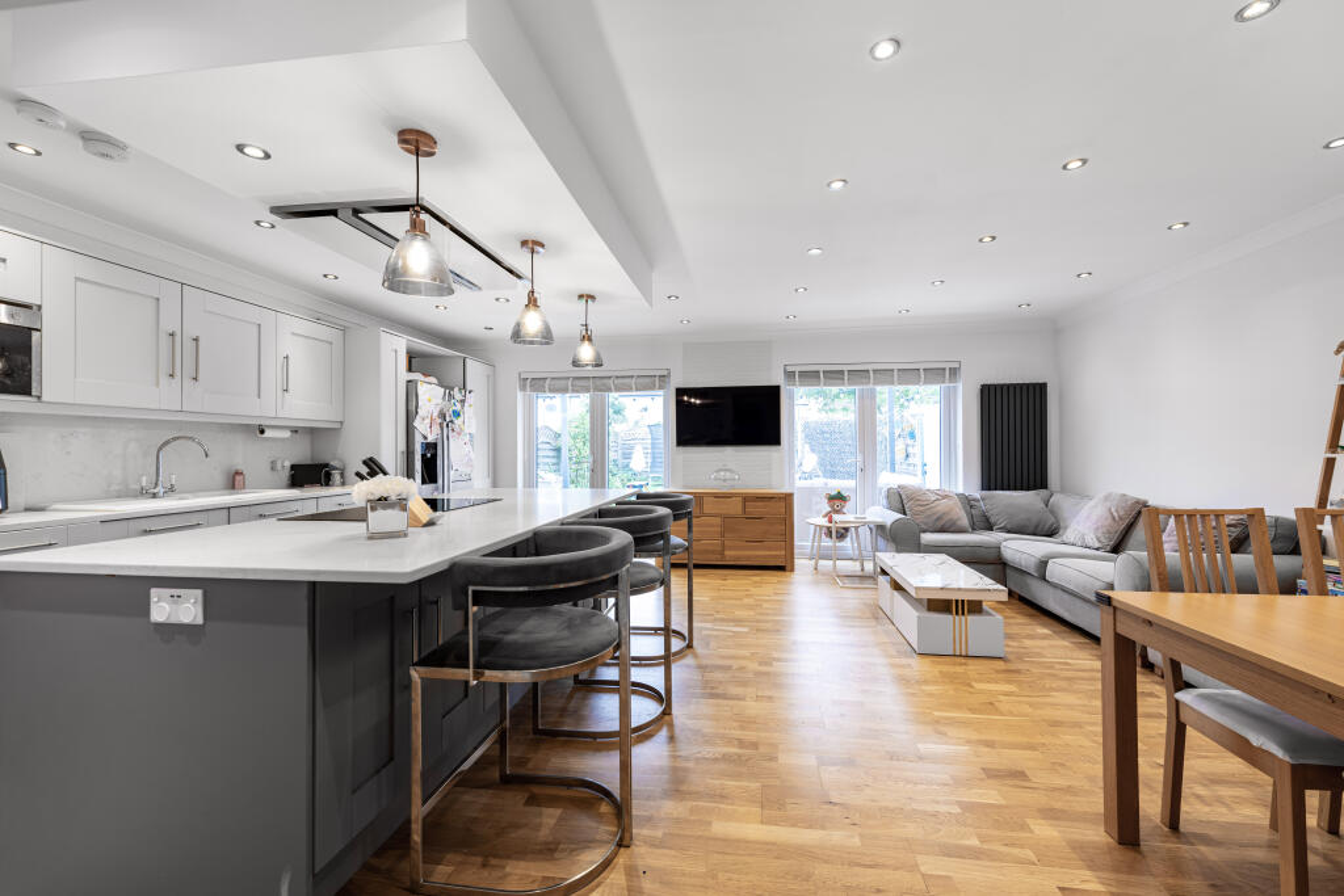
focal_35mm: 14
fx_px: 523
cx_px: 672
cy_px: 448
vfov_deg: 81.2
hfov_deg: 104.2
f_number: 8
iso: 100
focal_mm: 14
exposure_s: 1/4
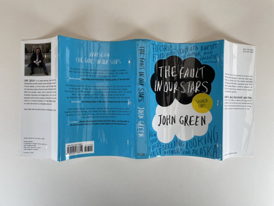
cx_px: 137
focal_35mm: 26
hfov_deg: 67.3
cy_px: 103
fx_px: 206
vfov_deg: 53.1
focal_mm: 4.2
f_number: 1.6
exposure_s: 1/121
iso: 40
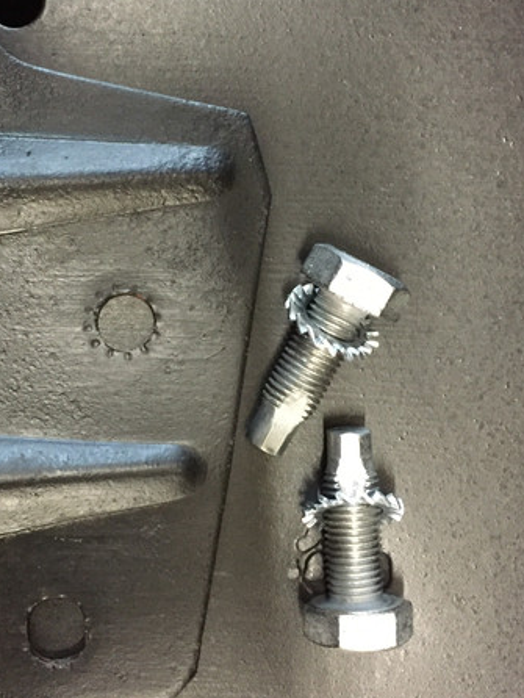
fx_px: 1049
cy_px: 332
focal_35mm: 52
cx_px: 189
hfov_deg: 27.9
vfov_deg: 36.8
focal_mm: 4.15
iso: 400
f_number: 2.2
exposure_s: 1/17
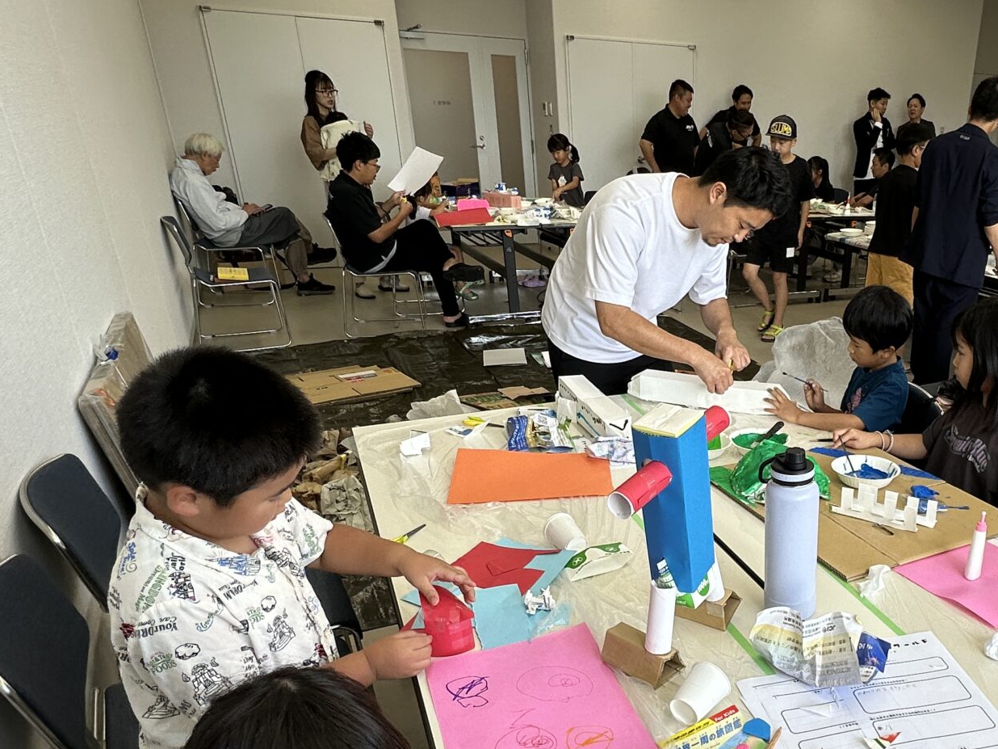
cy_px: 519
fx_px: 836
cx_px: 746
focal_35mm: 29
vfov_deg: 47.2
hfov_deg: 58.5
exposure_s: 1/130
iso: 40
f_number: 2.2
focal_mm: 2.22
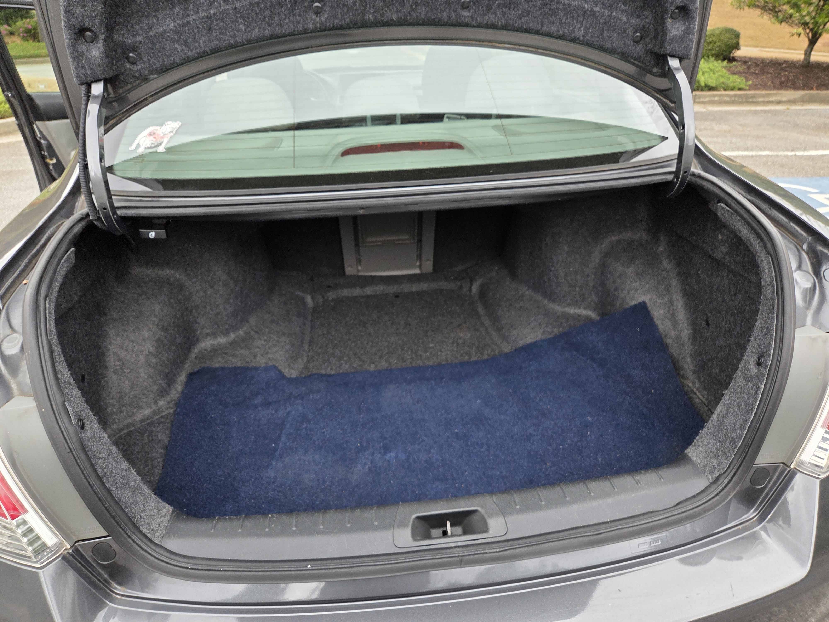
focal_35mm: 23
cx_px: 414
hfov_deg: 73.9
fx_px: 551
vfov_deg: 58.9
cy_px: 311
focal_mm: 5.4
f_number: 1.8
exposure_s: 1/359
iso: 50
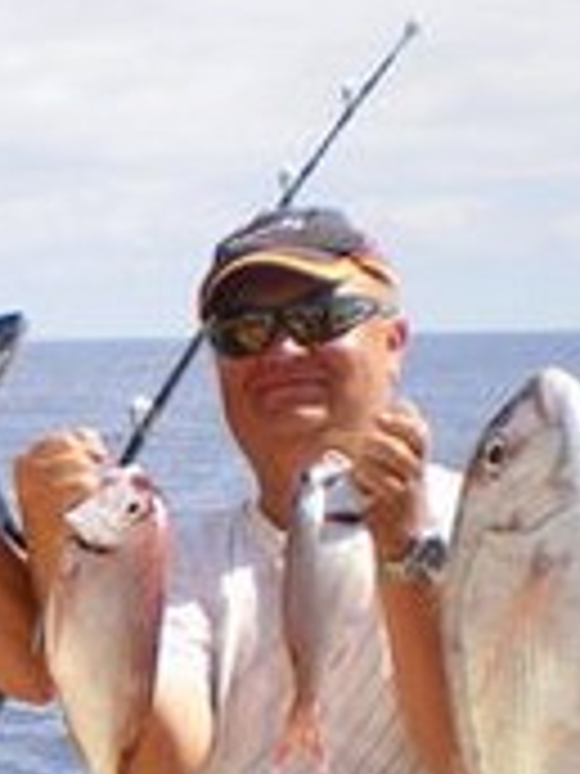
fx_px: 2949
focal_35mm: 132
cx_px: -337
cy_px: 724
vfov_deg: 14.8
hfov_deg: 10.8
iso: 50
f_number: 4.6
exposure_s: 1/400
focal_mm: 6.3
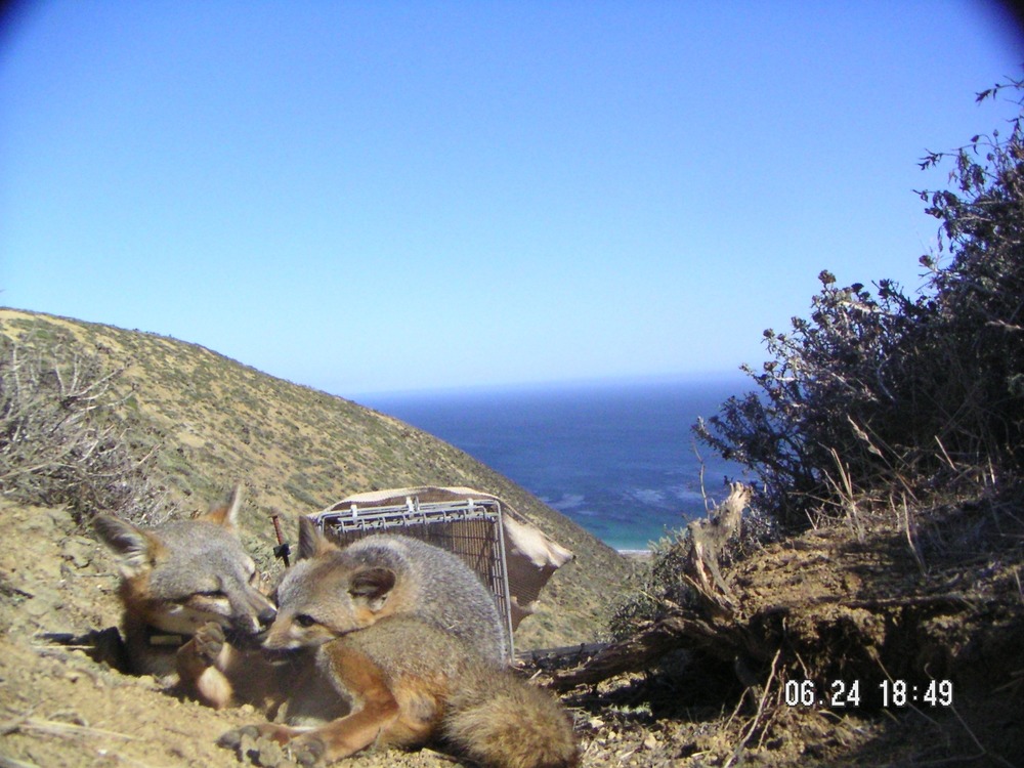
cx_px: 512
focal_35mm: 39
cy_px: 384
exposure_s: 1/1000
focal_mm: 5.1
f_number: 6.7
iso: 400
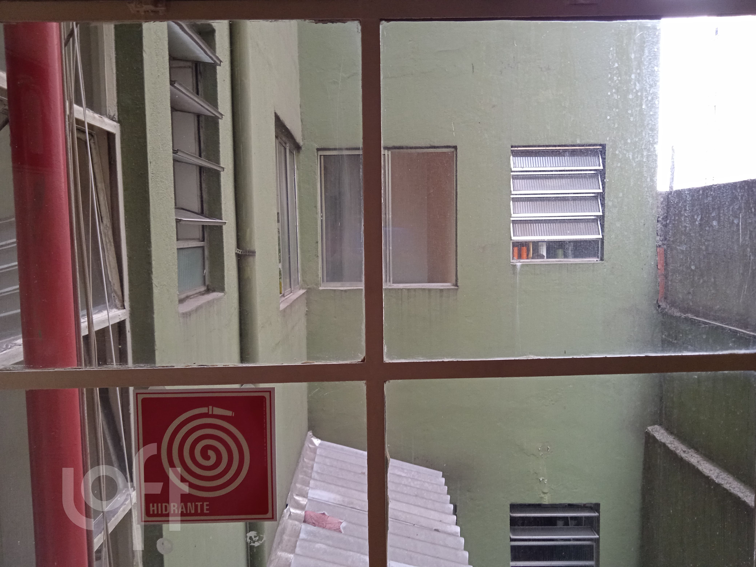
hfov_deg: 63.4
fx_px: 612
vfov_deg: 49.7
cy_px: 284
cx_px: 378
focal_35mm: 28
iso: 288
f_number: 2.2
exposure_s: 1/30
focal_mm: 3.43
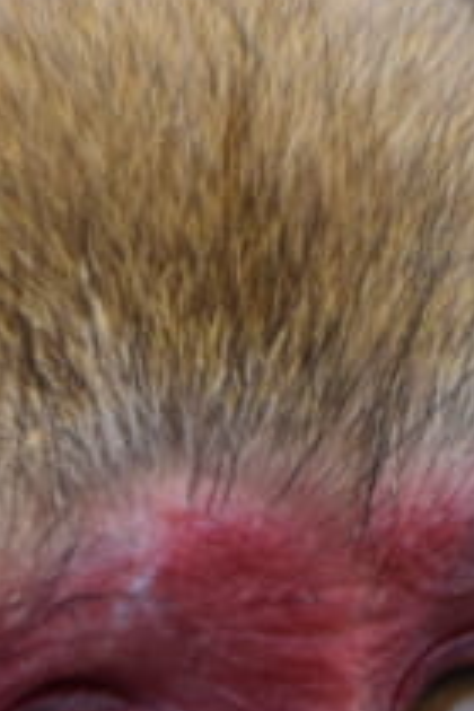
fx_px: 24587
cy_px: 1109
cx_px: 291
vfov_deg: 1.7
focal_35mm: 1245
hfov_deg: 1.1
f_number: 5
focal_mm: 170
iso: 720
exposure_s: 1/1000
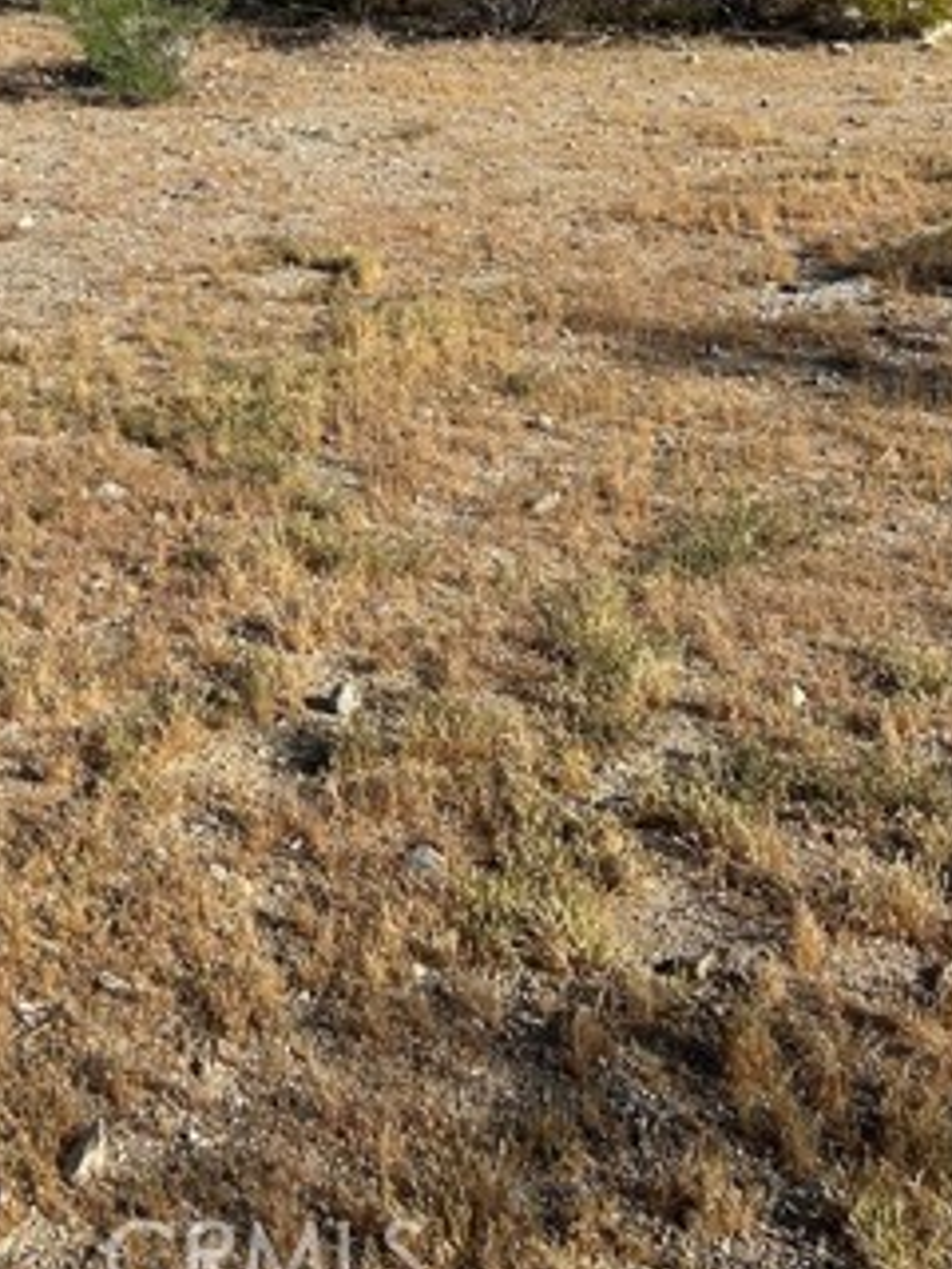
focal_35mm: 52
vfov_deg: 34.0
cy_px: 44
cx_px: 488
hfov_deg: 28.0
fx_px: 1907
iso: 50
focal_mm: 5.7
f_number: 1.5
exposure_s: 1/5882
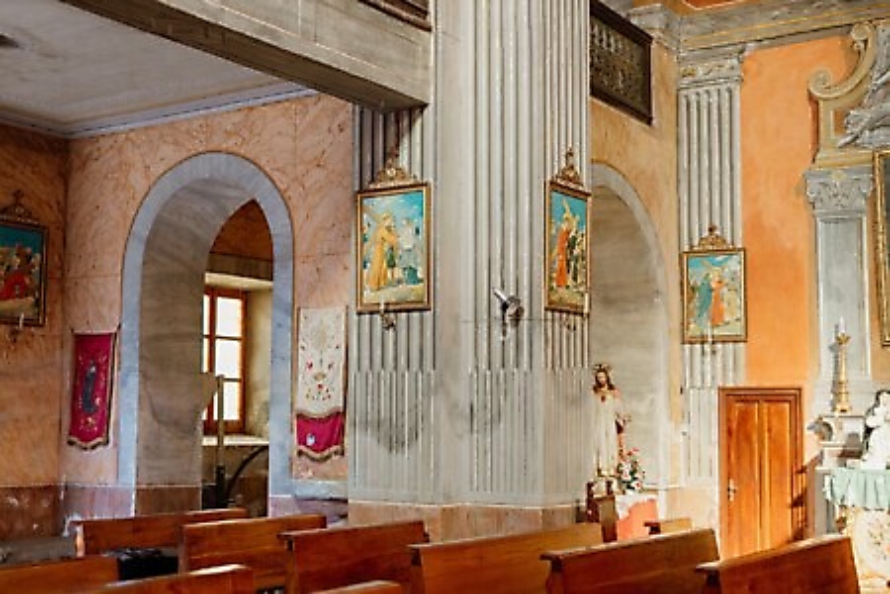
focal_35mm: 50
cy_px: 297
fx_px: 1236
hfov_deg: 39.6
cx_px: 445
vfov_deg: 27.0
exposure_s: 1/200
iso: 500
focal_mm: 50
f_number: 1.6
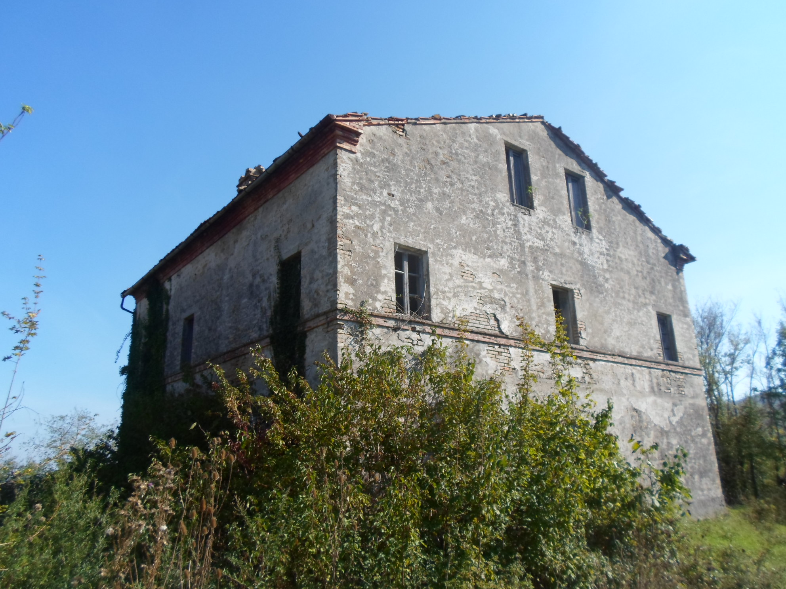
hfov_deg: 69.4
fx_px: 568
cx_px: 393
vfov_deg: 54.9
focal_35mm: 25
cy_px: 294
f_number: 2.5
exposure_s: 1/1000
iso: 80
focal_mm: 4.5
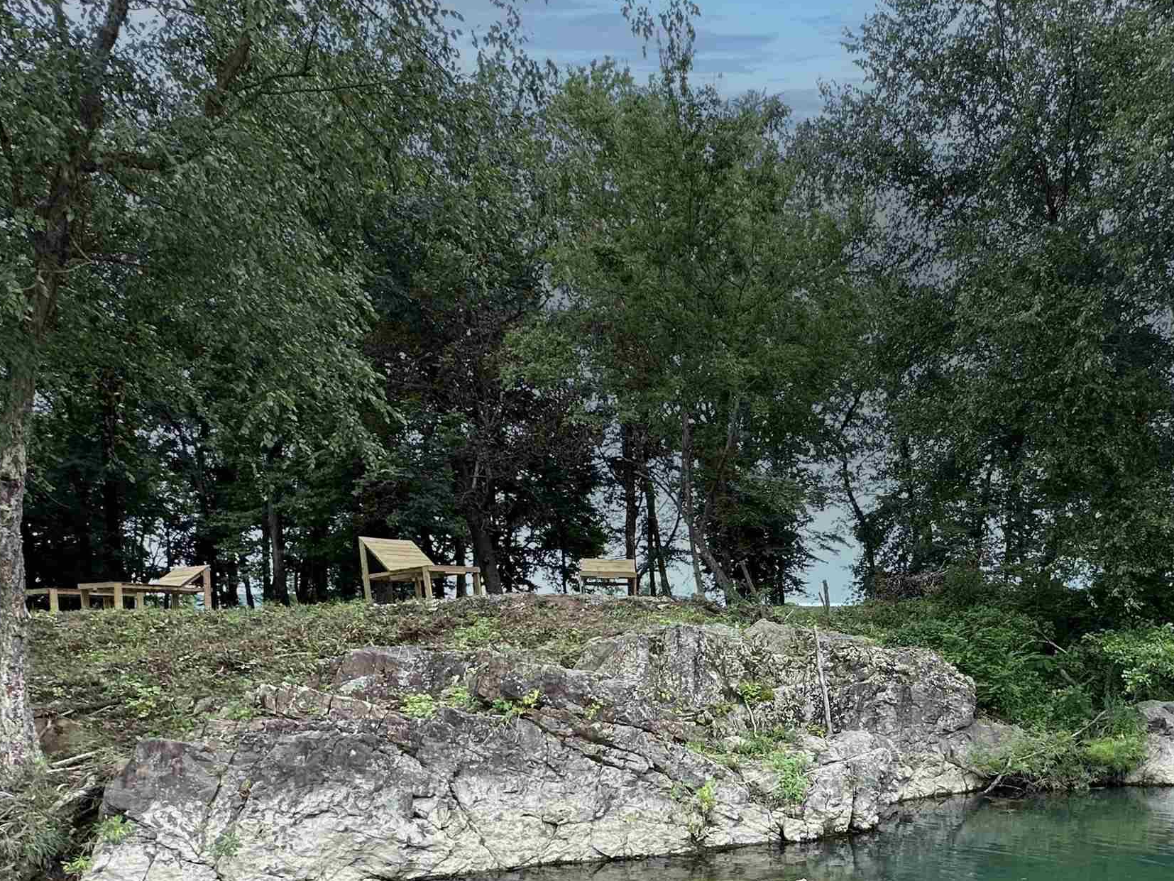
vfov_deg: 50.4
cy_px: 685
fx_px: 882
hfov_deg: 63.8
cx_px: 864
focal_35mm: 26
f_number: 2.2
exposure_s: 1/244
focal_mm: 2.22
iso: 40
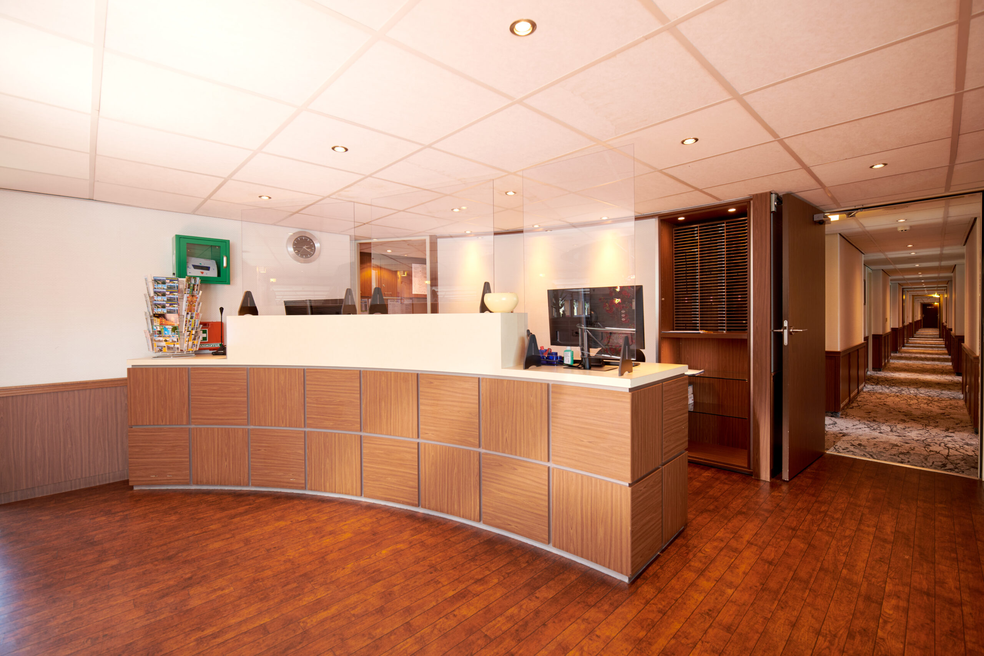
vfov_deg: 77.3
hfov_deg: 100.4
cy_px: 328
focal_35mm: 15
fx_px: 410
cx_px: 492
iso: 200
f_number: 6.3
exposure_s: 1/8
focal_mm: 15
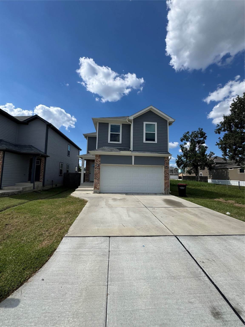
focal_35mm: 14
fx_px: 132
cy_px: 164
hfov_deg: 85.7
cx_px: 122
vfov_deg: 102.1
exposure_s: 1/2985
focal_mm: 2.22
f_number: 2.2
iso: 50
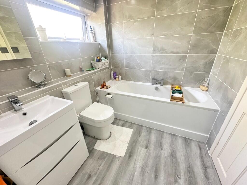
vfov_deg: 85.7
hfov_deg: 102.1
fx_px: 100
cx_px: 124
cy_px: 92
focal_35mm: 14
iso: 250
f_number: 2.2
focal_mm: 2.22
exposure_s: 1/50
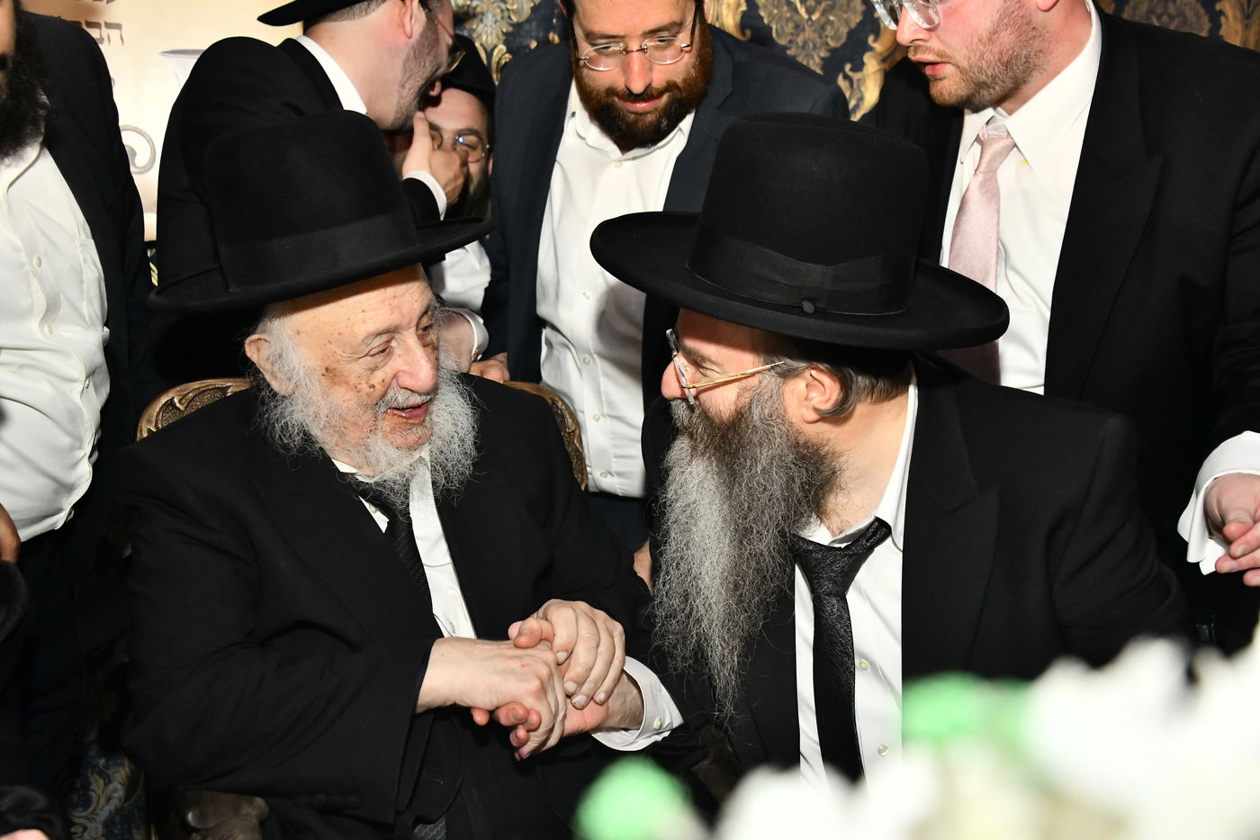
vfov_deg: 31.9
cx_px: 630
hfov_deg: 46.4
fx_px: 1470
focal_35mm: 42
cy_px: 420
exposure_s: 1/200
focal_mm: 42
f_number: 5.6
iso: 3200
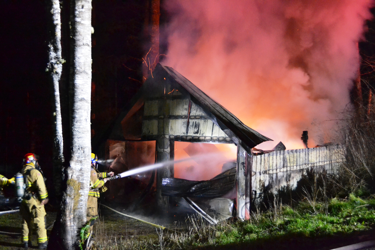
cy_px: 125
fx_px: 437
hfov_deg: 46.4
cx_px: 188
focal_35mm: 42
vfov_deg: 31.9
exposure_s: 1/5
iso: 3200
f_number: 4.5
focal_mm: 28
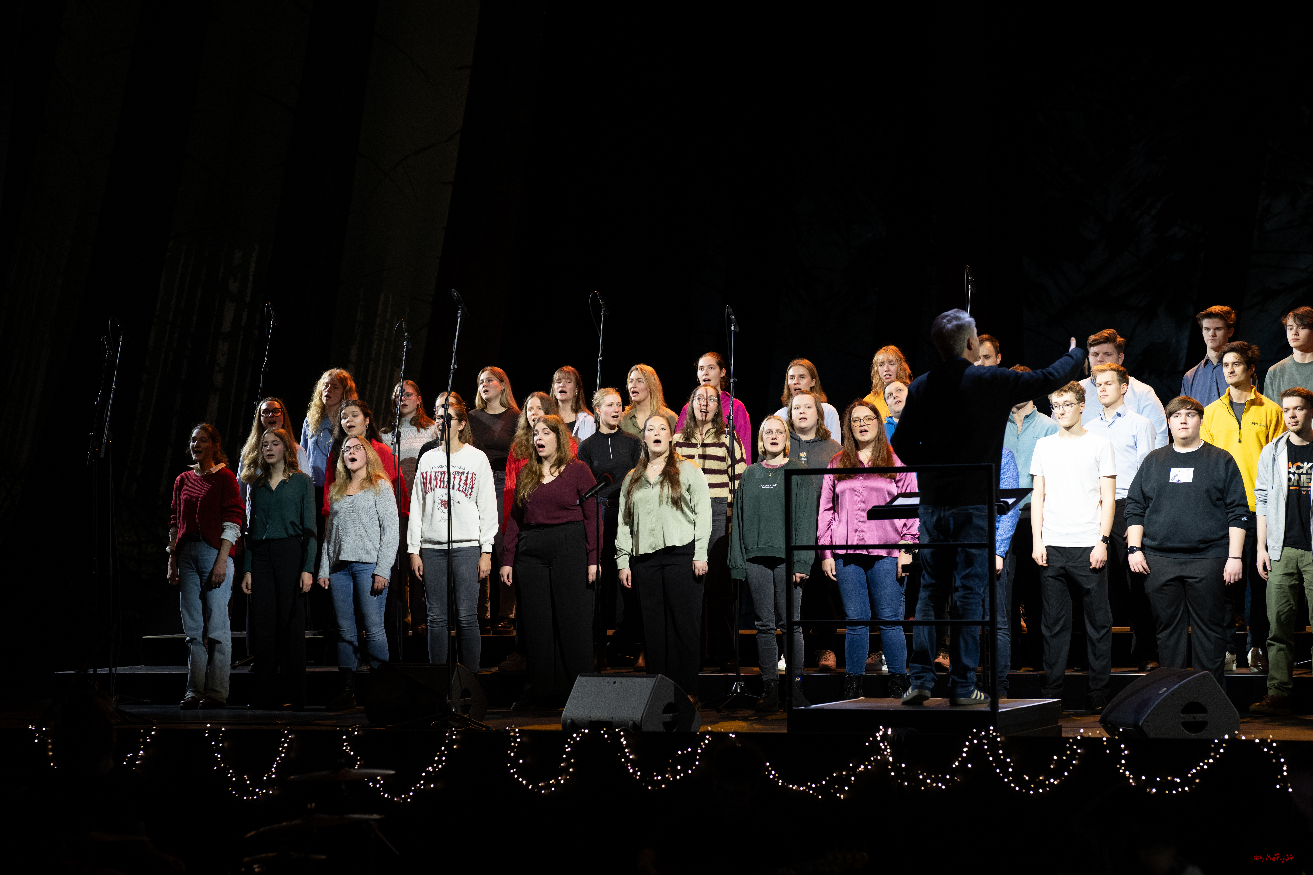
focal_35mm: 85
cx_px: 656
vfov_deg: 16.1
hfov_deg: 23.9
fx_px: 3100
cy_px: 438
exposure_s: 1/320
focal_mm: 85
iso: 1000
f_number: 2.5
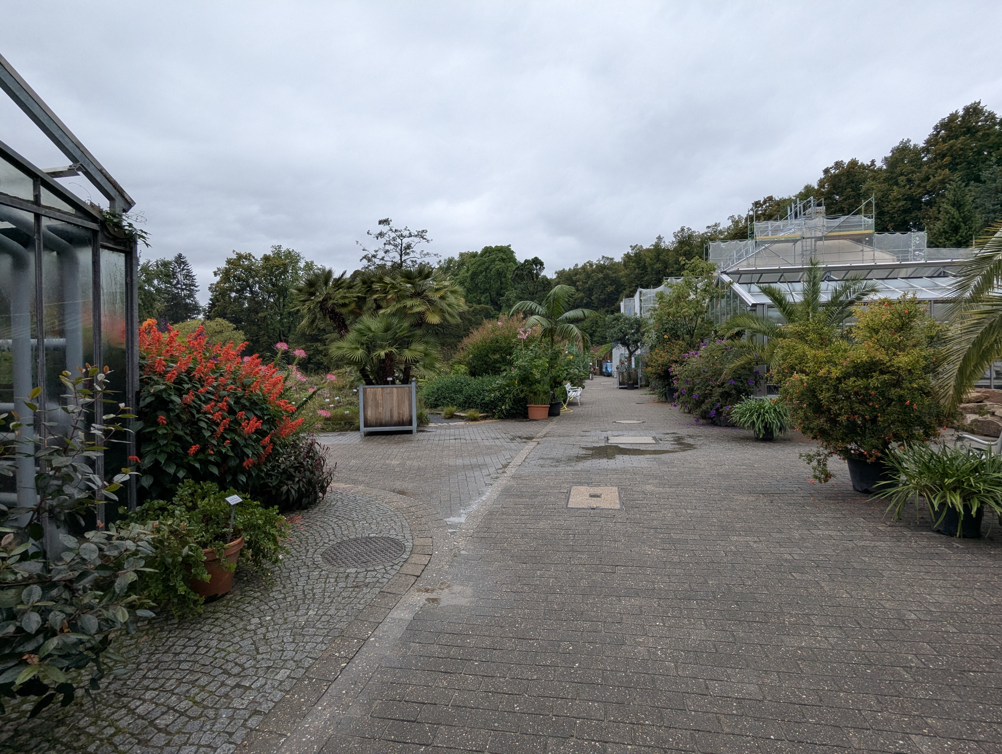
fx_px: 464
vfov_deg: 78.2
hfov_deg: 94.4
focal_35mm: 16
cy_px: 377
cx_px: 501
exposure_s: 1/544
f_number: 2.2
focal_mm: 2.35
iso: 53
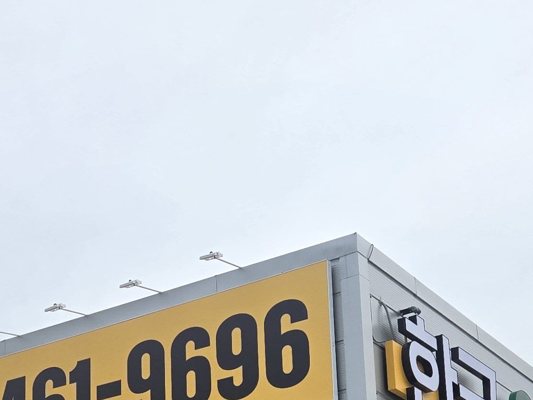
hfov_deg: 23.4
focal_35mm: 83
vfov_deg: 17.0
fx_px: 1278
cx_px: 165
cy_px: 487
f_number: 1.8
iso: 40
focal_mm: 5.4
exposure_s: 1/2921
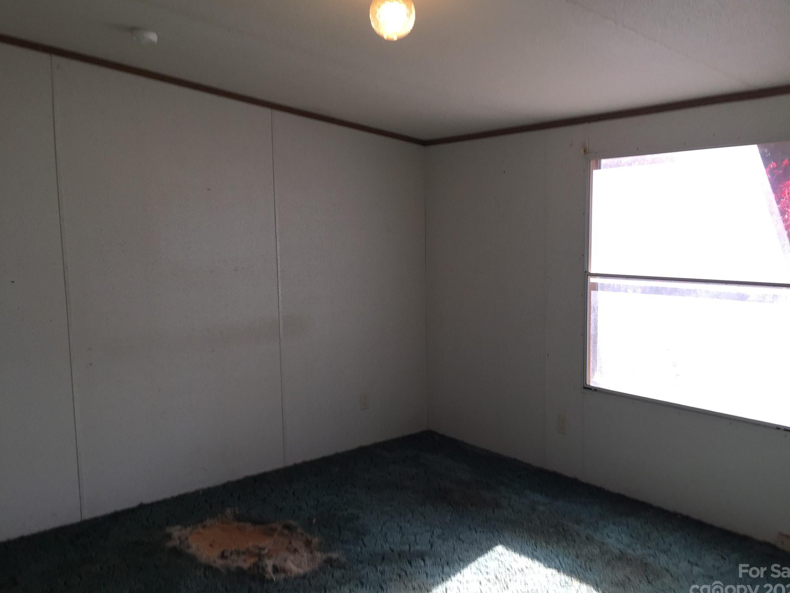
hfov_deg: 60.0
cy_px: 303
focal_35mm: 30
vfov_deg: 46.8
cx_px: 399
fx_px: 685
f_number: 2.2
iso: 40
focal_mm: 4.15
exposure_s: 1/120
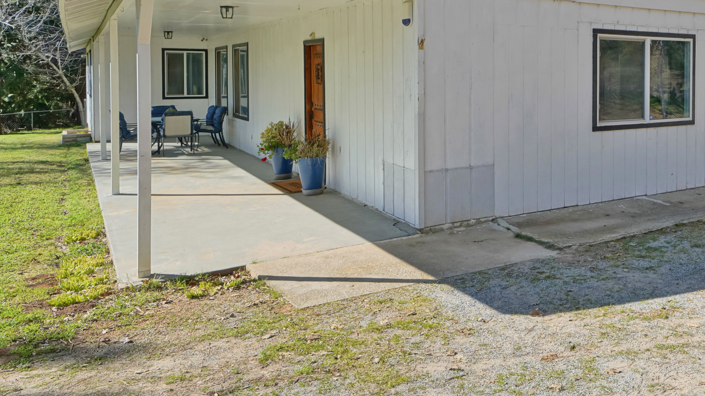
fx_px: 617
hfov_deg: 53.5
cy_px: 83
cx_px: 607
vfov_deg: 34.6
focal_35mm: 33
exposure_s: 1/200
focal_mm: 18
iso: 100
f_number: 7.1
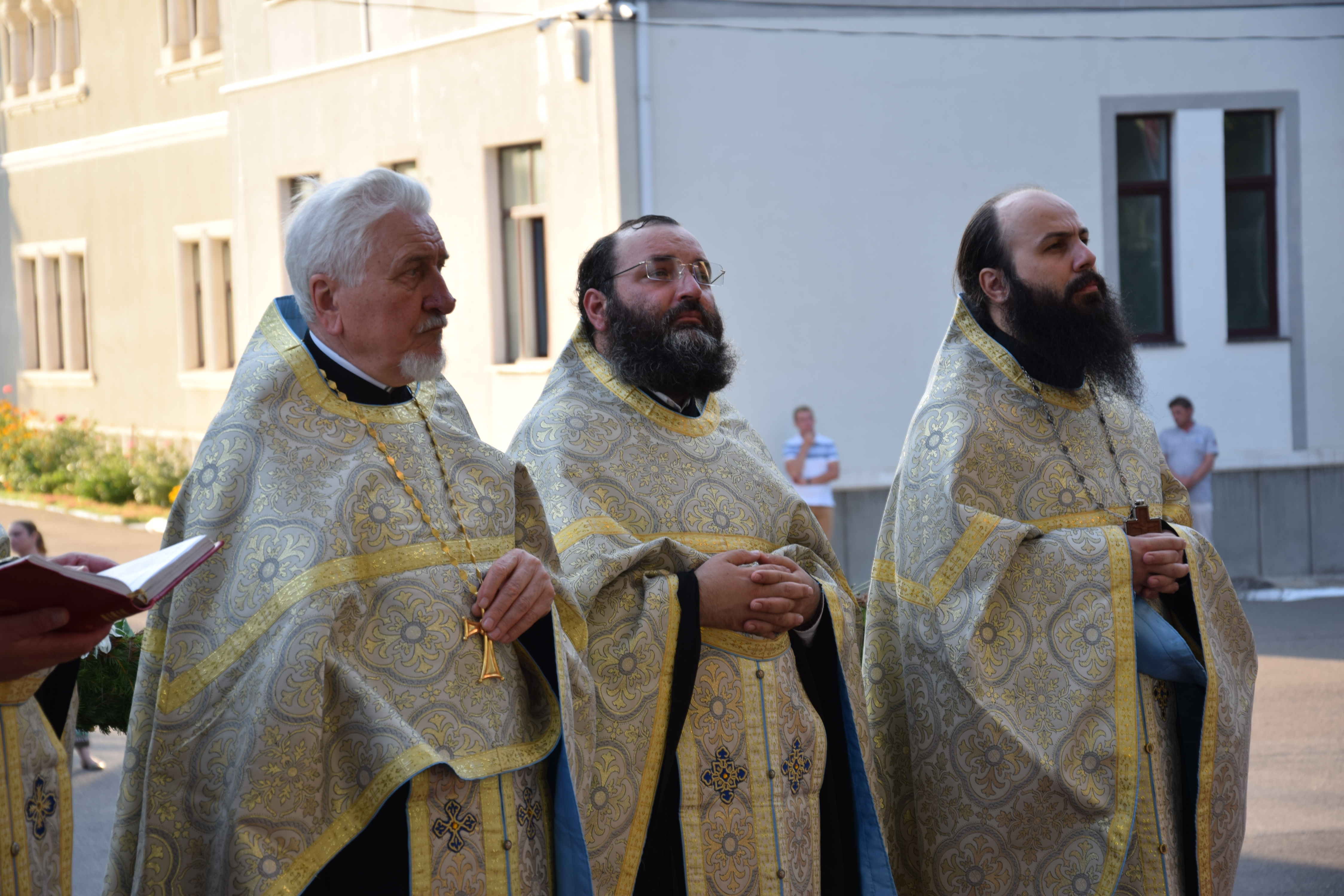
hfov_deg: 19.5
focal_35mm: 105
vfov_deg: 13.0
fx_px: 3921
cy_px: 448
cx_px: 672
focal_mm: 70
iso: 100
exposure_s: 1/60
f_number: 5.3
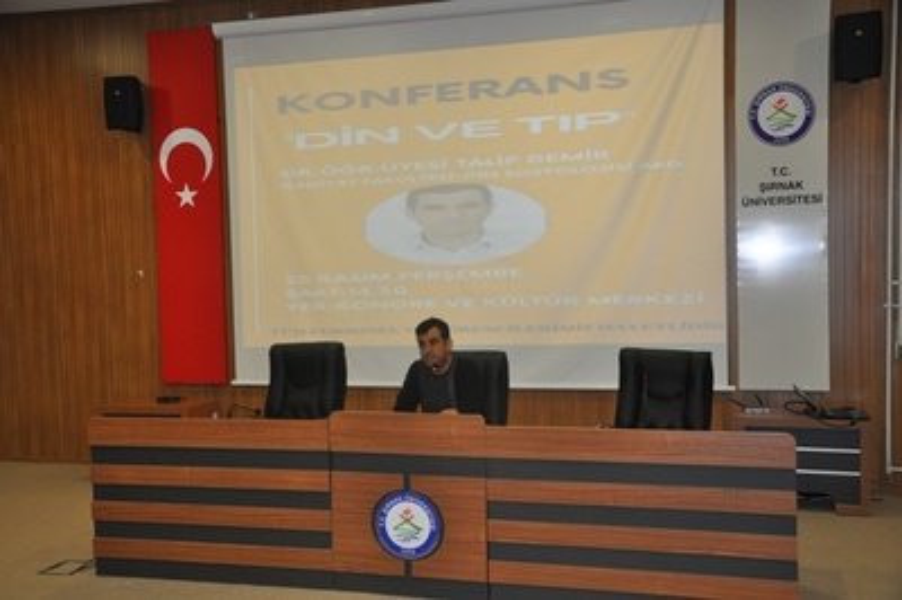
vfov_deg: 31.8
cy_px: 300
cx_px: 451
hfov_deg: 46.4
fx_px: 1051
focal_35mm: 42
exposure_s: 1/60
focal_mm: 28
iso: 800
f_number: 4
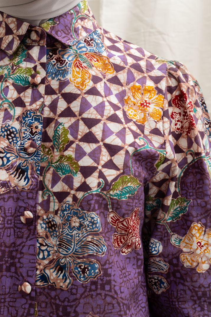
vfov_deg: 34.3
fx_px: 510
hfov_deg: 23.3
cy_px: 118
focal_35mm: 58
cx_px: 85
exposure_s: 1/160
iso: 100
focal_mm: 46
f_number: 10
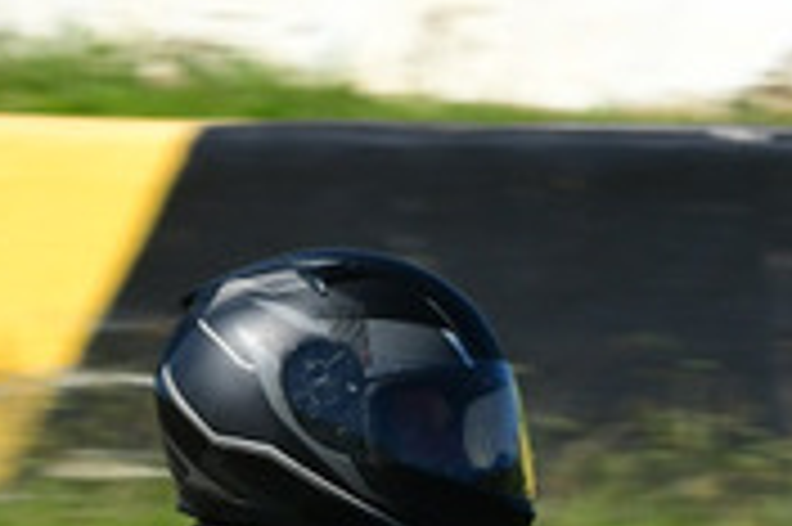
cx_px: 801
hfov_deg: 1.3
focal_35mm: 1638
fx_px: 36002
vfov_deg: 0.8
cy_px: 436
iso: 500
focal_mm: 240
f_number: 13
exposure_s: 1/640
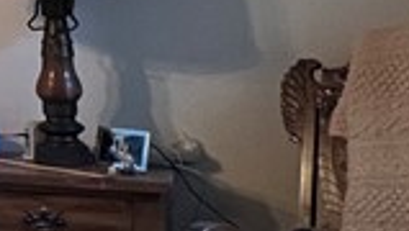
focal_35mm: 91
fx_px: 988
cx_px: -584
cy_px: -36
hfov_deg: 14.6
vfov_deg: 13.1
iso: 400
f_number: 1.8
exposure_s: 1/60
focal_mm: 1.57
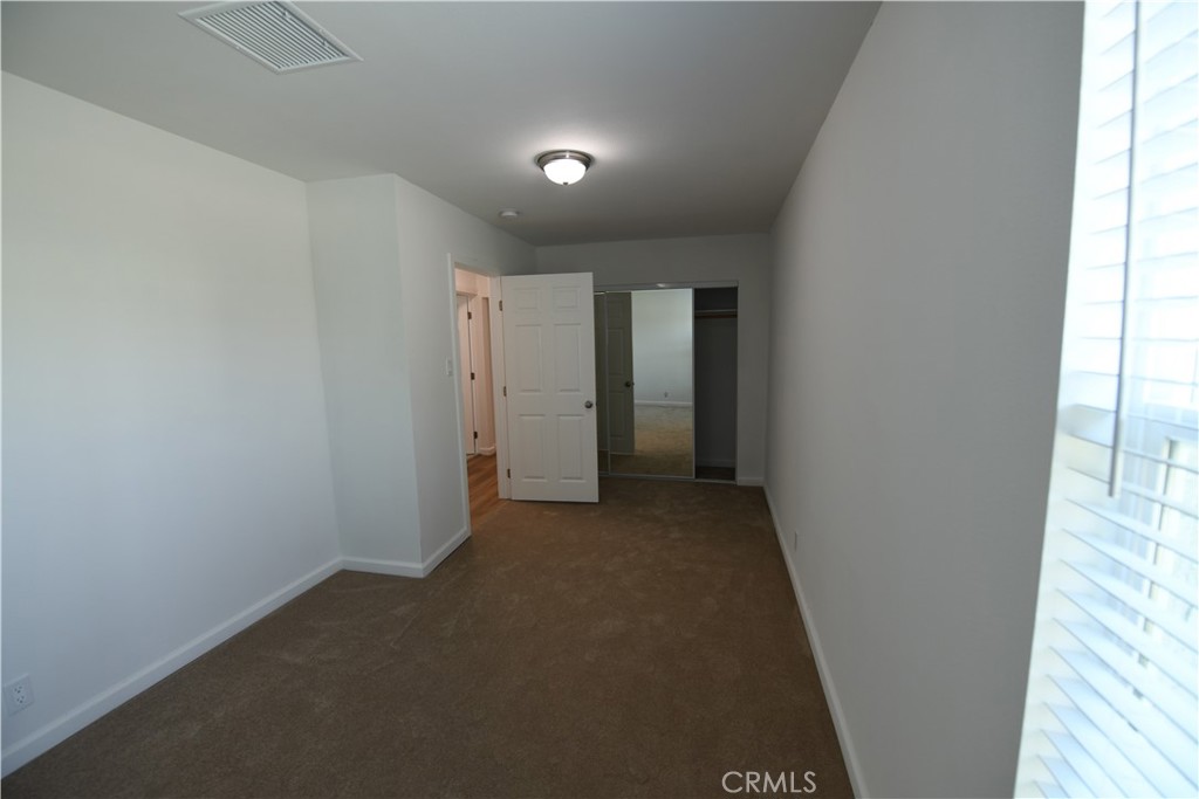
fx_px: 466
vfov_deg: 81.2
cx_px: 600
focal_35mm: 14
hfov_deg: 104.2
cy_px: 400
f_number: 4.5
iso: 500
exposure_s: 1/80
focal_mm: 14
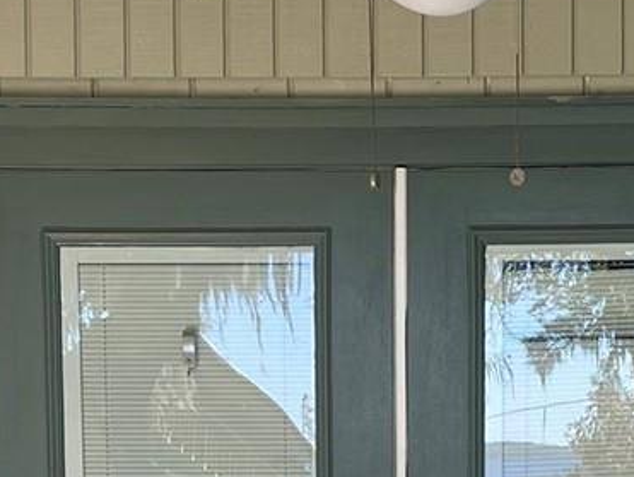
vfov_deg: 12.8
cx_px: 366
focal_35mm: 112
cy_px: 645
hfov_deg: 17.5
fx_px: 2053
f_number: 1.6
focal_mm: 5.1
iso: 50
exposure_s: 1/448
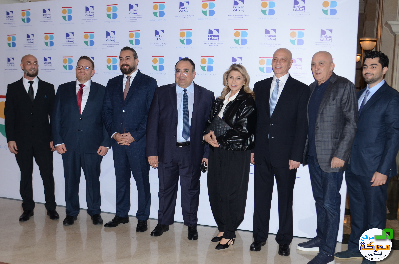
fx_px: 398
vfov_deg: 36.7
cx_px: 200
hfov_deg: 53.2
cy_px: 132
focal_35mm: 36
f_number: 4.5
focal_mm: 24
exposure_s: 1/250
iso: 400
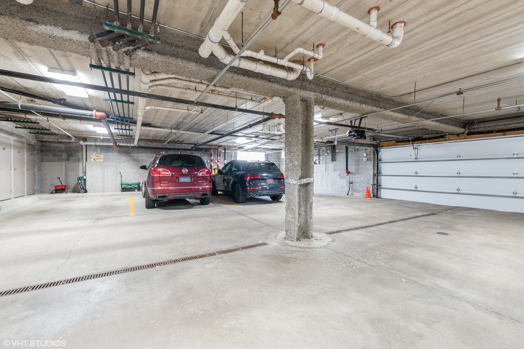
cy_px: 174
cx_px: 262
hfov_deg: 100.4
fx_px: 218
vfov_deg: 77.3
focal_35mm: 15
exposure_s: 1
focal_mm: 10
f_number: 7.1
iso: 250
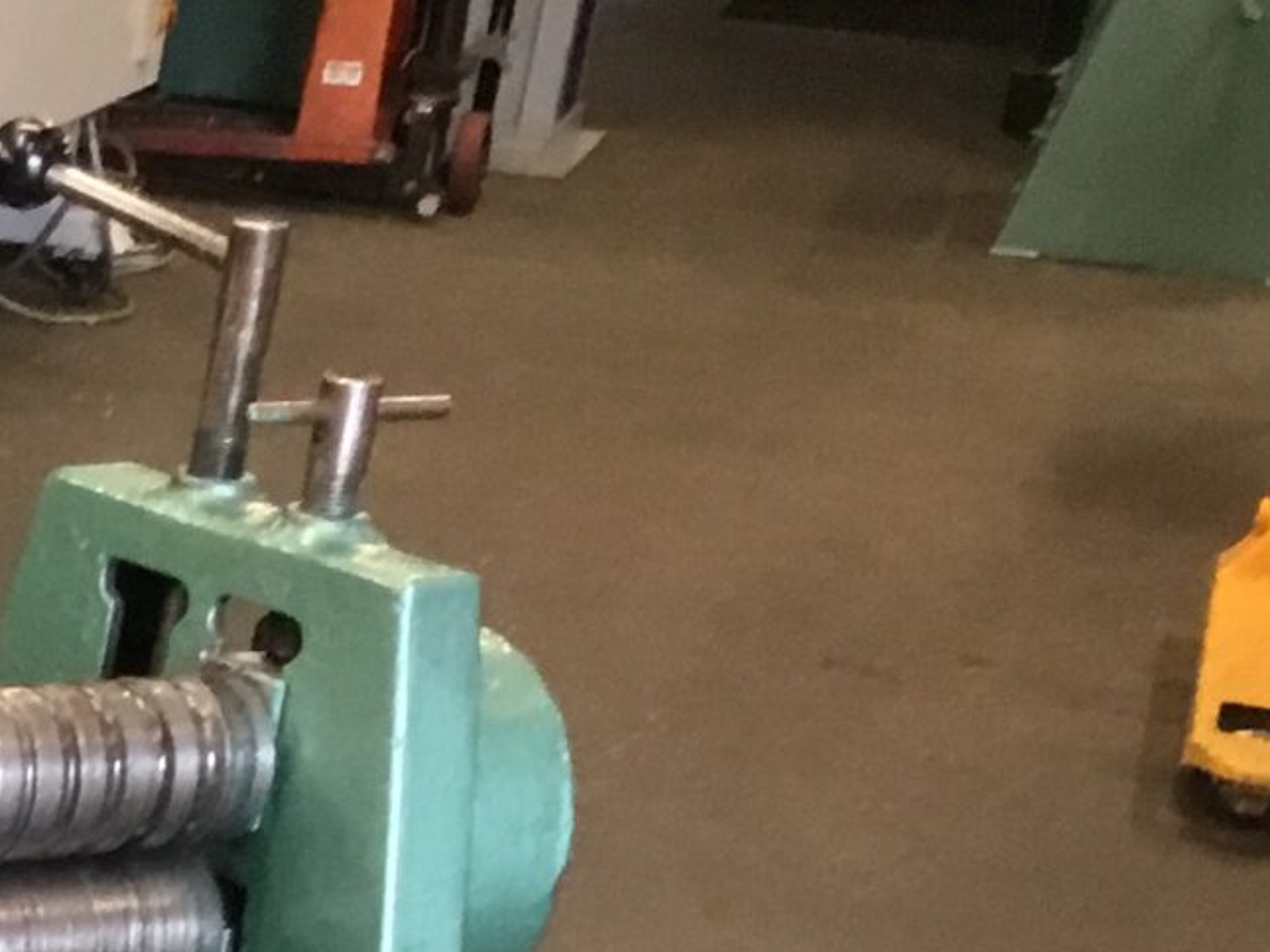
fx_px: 4513
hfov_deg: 13.9
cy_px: 1810
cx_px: -1138
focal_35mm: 123
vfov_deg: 11.1
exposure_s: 1/33
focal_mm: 3.3
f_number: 2.4
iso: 125
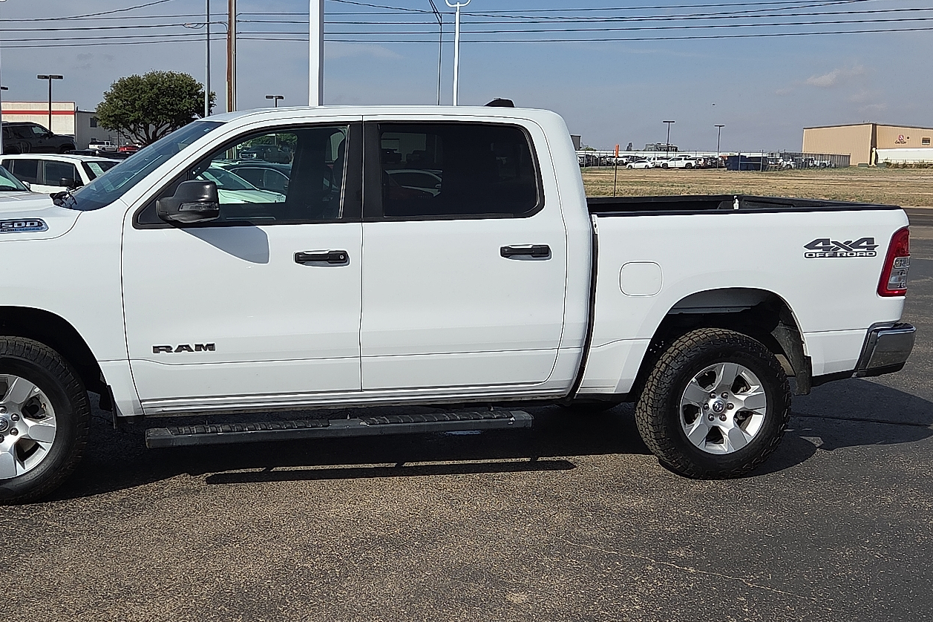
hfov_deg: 43.4
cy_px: 304
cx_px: 370
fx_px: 1166
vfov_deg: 29.9
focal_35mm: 45
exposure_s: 1/10000
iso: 61
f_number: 1.8
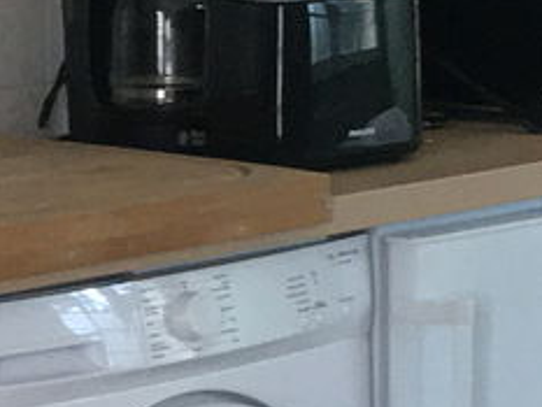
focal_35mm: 199
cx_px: -188
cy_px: 493
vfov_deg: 7.4
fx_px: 3117
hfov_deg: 9.7
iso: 160
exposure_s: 1/33
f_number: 2.2
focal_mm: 4.15
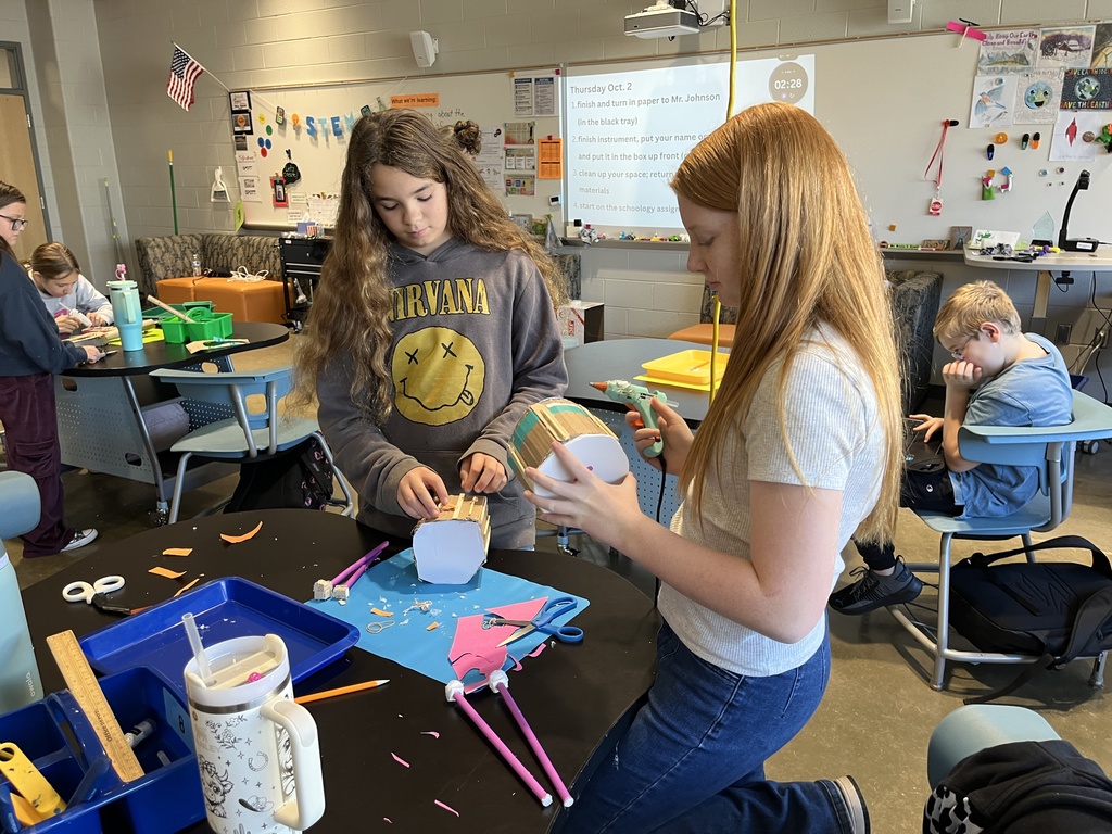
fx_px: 835
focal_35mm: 26
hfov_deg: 67.3
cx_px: 556
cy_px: 417
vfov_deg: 53.1
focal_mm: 5.1
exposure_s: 1/60
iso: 100
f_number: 1.6
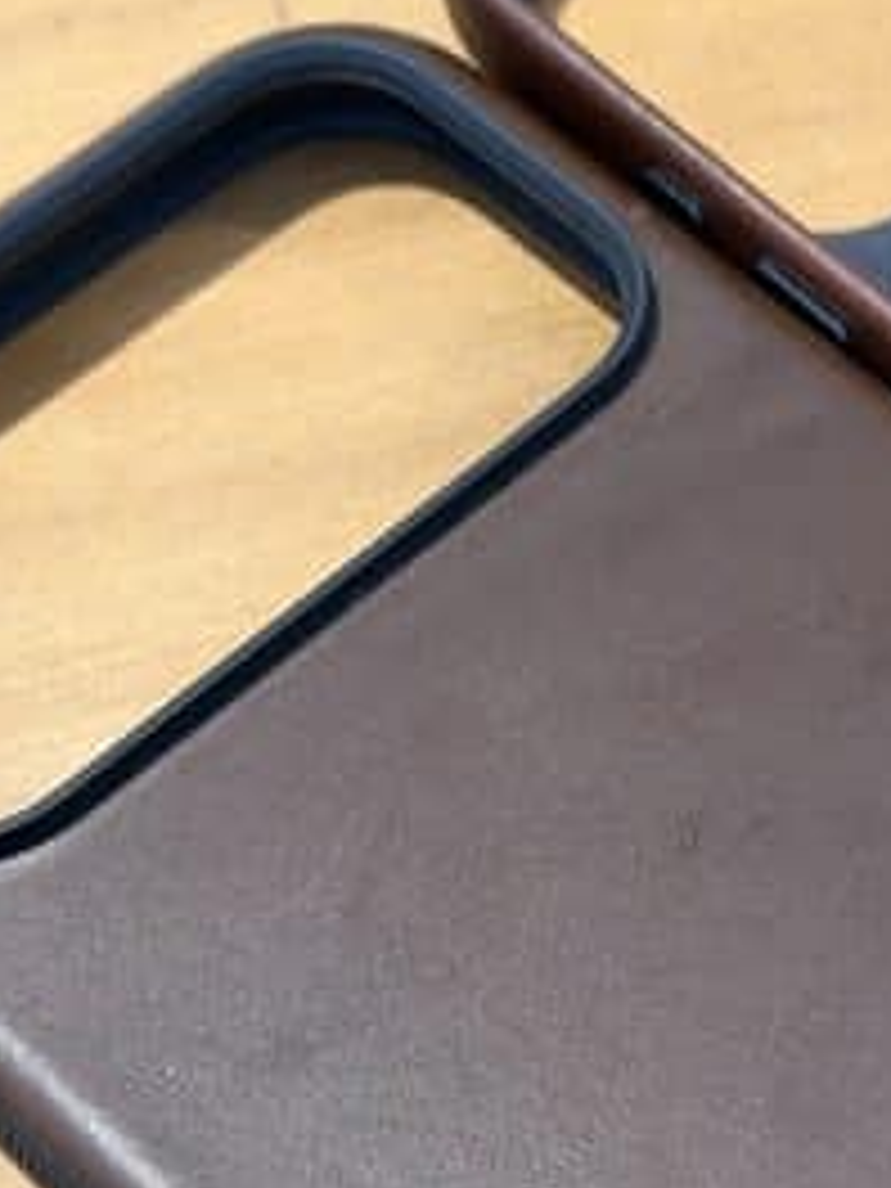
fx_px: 3741
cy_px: 756
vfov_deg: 18.0
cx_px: 994
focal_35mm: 109
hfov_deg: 13.3
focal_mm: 6.76
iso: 500
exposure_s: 1/40
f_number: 1.78
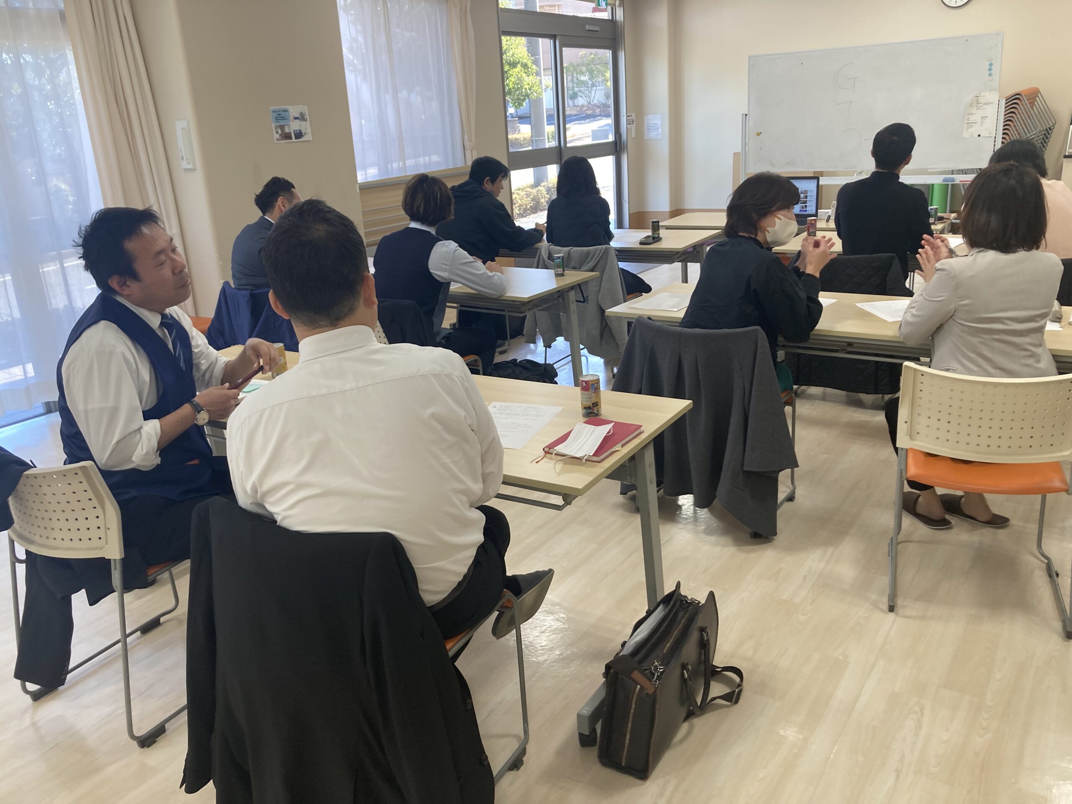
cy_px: 402
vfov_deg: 49.7
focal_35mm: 28
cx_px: 536
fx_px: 867
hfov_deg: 63.4
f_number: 1.8
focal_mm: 3.99
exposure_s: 1/120
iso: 80
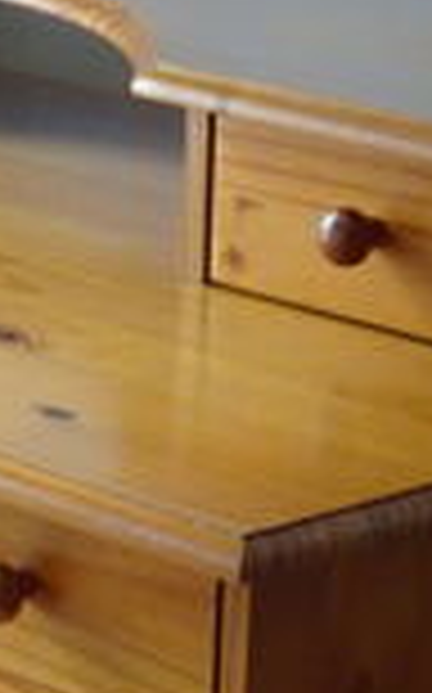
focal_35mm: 185
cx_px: -166
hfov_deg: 7.0
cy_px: 630
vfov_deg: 11.3
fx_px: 3491
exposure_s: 1/20
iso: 800
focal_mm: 9.52
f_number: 4.5
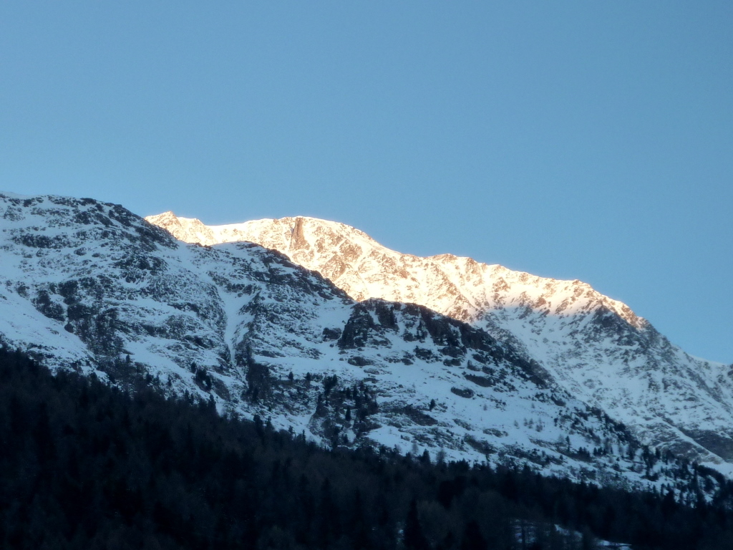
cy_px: 275
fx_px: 3176
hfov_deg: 13.2
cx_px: 366
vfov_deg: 9.9
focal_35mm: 150
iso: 125
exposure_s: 1/100
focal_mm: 13.7
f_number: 4.2
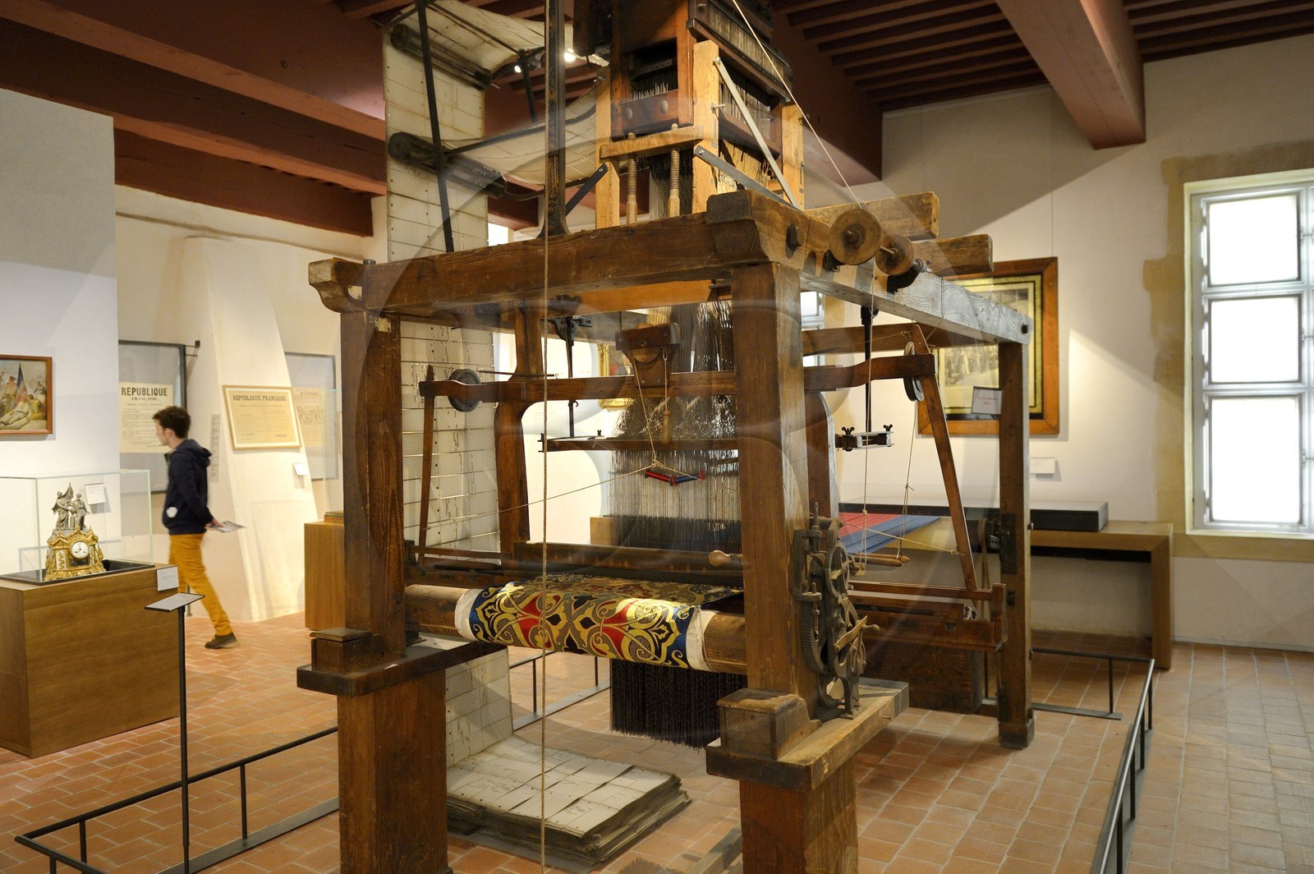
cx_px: 657
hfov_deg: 69.4
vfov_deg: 49.5
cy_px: 437
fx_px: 948
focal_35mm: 26
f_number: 4
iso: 1600
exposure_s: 1/25
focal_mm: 26
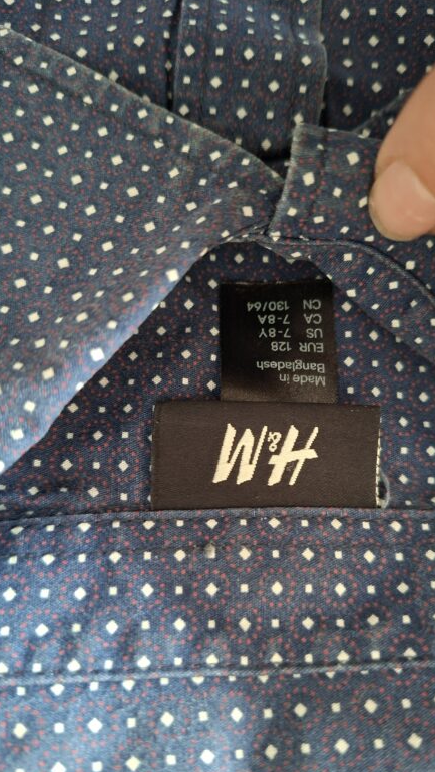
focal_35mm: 26
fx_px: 533
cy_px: 398
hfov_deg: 44.4
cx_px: 232
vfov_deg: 71.9
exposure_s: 1/25
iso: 500
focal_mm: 5.54
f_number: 1.8
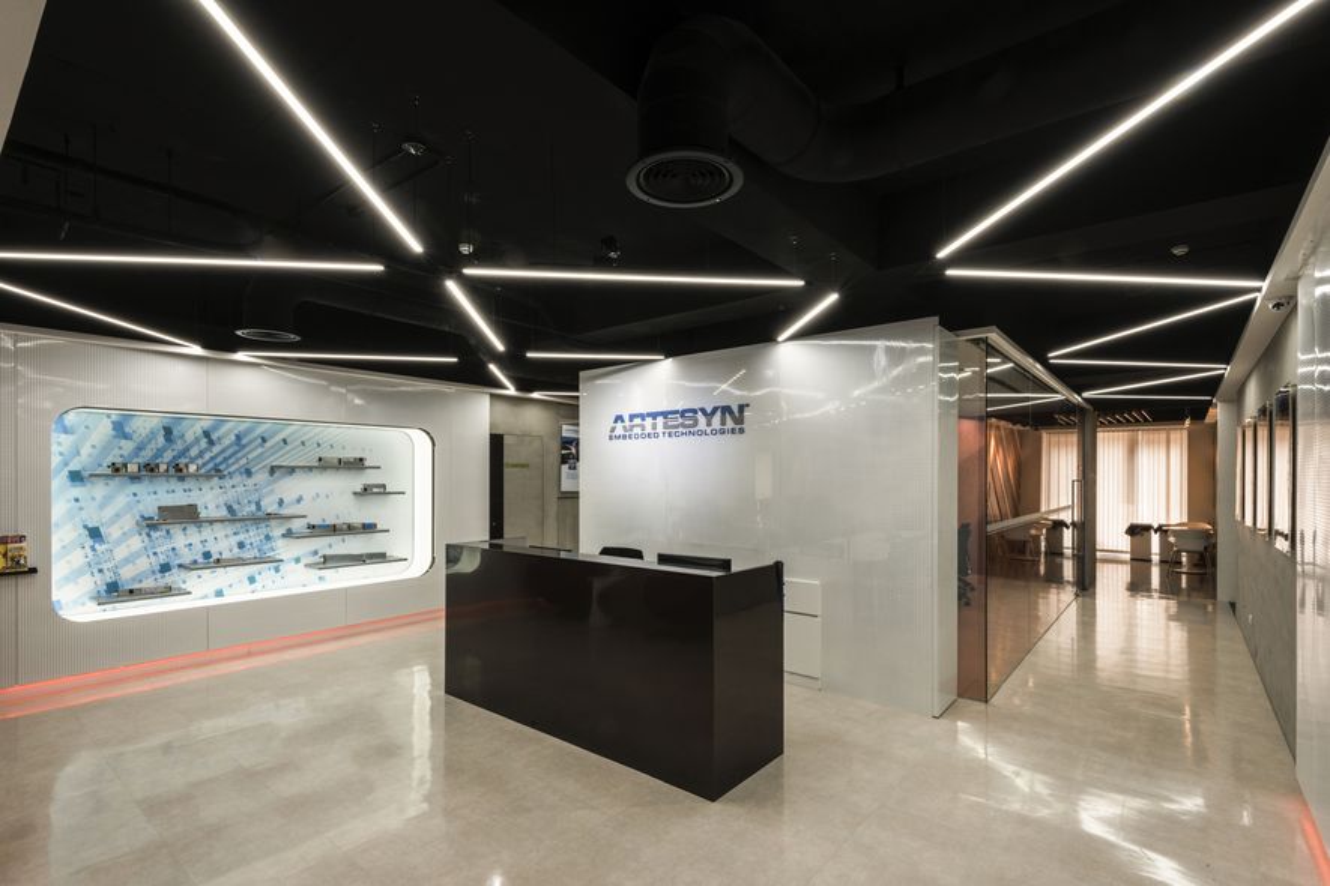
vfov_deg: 73.7
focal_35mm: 16
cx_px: 665
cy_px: 443
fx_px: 591
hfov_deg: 96.7
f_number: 22
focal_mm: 16
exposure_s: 1/4
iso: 500
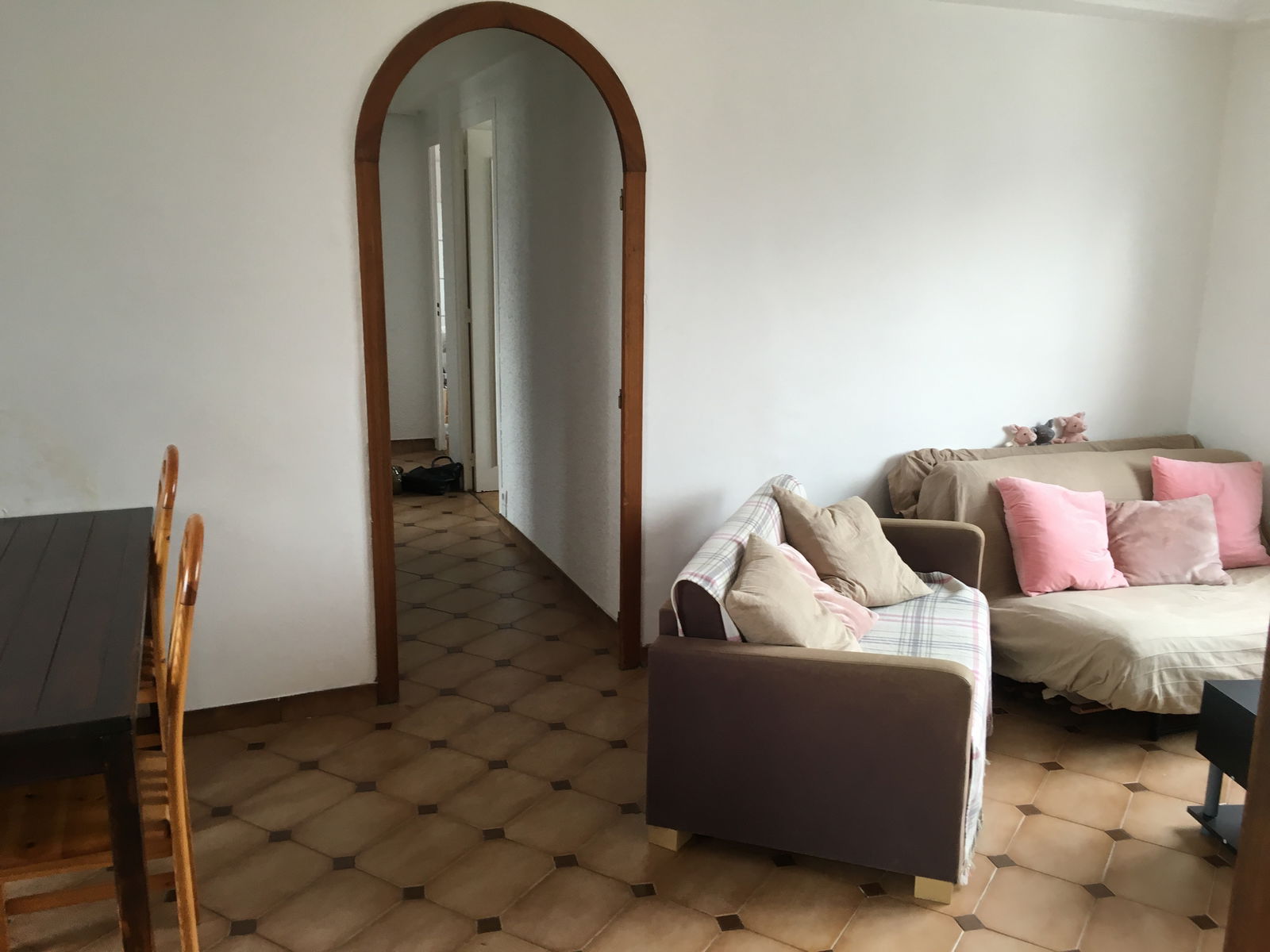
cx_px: 635
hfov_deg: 61.7
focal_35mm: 29
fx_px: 1064
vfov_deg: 48.2
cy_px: 476
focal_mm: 4.15
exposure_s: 1/33
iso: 32
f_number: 2.2
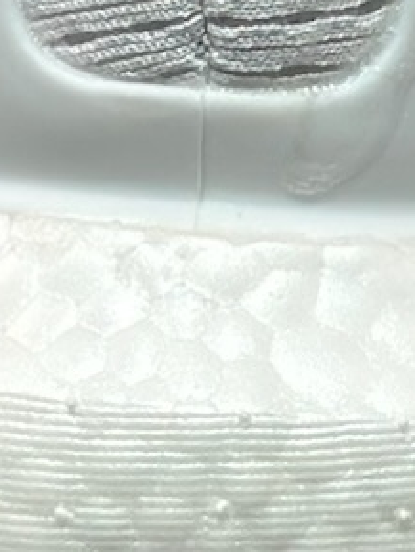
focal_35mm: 340
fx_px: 5431
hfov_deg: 4.4
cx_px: 164
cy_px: -332
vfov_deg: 5.8
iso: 80
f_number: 1.78
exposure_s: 1/864
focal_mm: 6.86
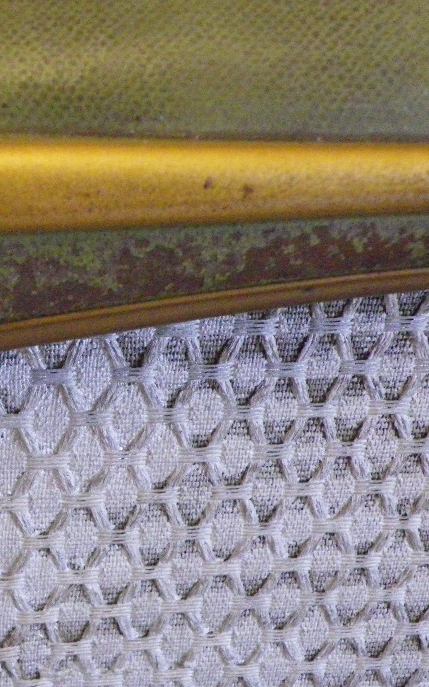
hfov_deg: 21.5
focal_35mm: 56
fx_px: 1048
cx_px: -86
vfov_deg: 36.2
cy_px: 401
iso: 800
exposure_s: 1/60
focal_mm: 4.9
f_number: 2.6
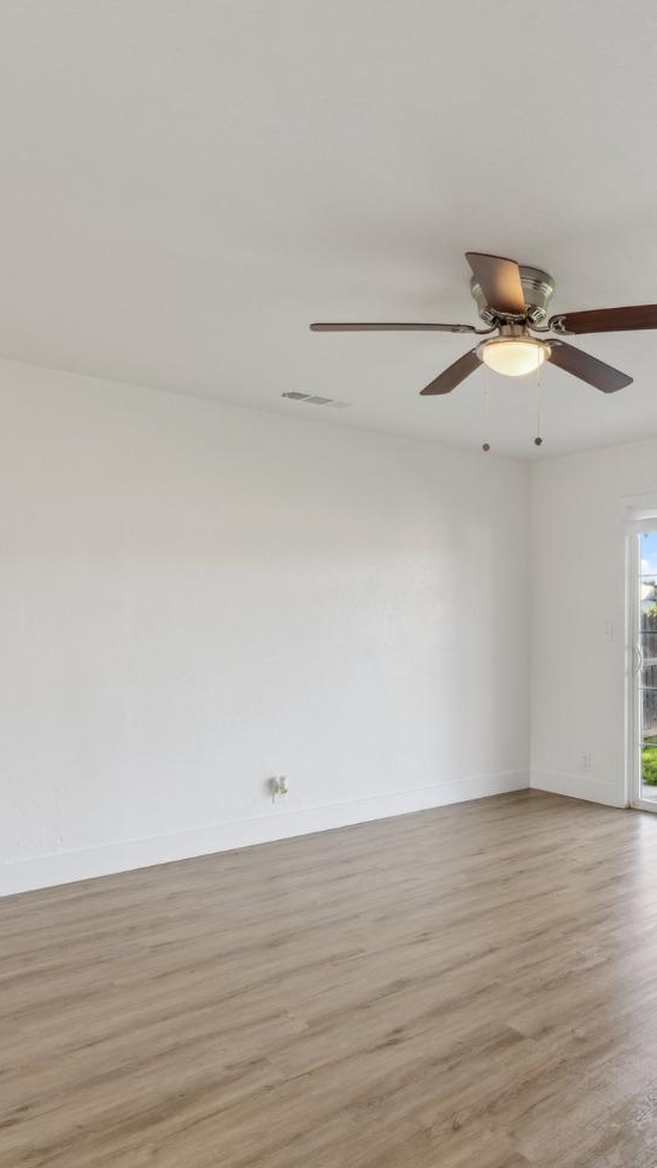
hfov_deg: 44.8
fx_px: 744
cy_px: 583
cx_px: 545
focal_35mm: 24
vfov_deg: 76.3
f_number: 9
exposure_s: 1/15
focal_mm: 10
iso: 100
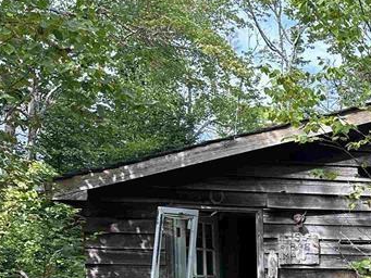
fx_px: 772
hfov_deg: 22.8
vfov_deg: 19.4
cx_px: 533
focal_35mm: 72
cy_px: 325
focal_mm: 6.86
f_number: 1.78
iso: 80
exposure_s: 1/690
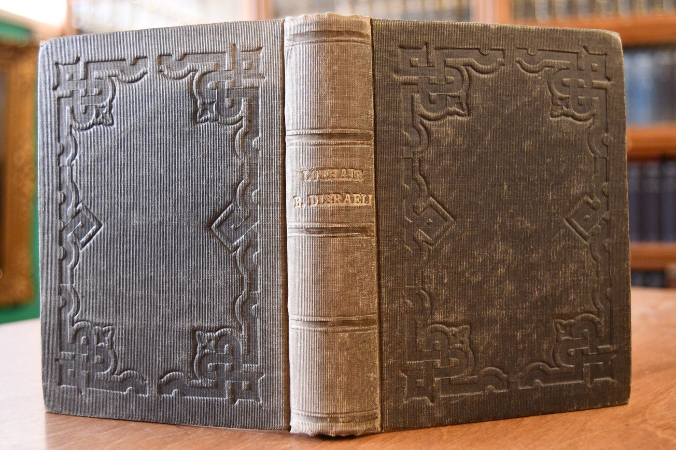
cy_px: 225
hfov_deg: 43.6
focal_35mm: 45
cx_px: 338
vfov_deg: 29.9
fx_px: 845
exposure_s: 1/125
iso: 2200
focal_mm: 30
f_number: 4.2
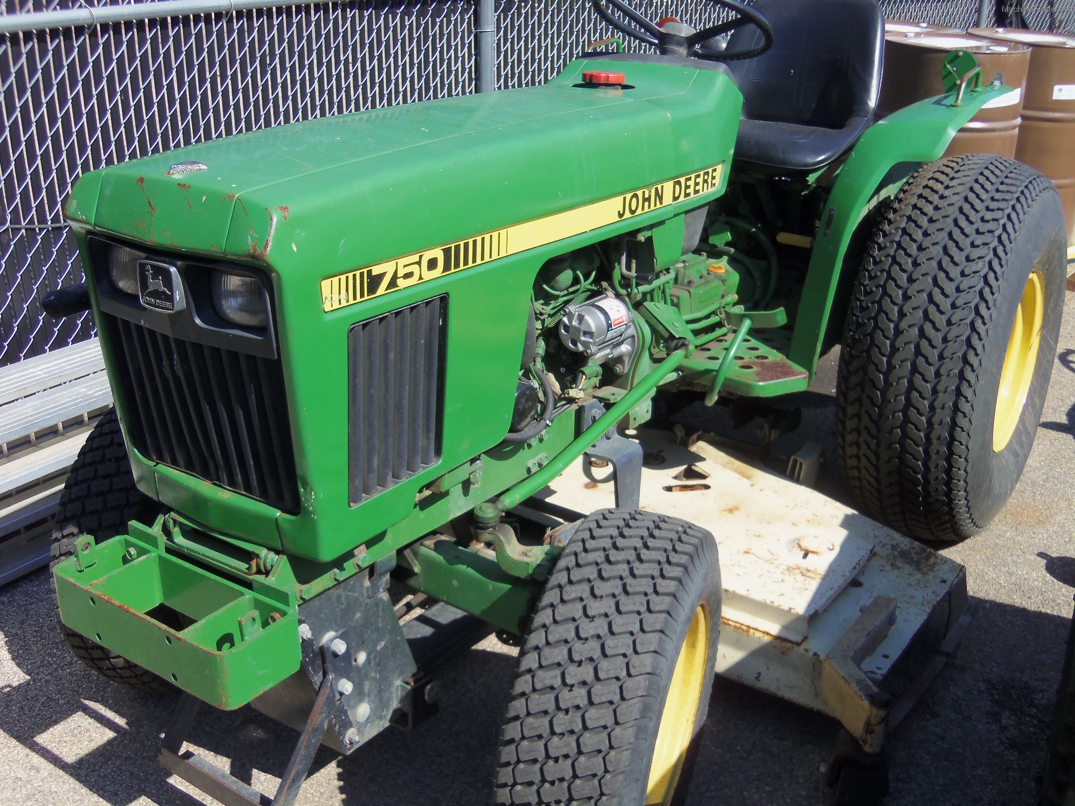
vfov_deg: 37.7
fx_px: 1180
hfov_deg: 49.0
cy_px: 403
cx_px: 538
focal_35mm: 38
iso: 64
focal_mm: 6.8
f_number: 4.3
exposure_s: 1/250
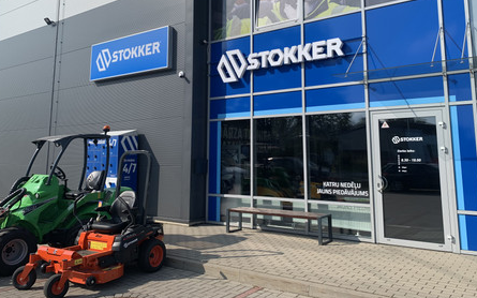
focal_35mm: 31
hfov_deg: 61.2
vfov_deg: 40.1
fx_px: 403
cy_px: 99
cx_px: 252
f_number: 1.8
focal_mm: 4.25
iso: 25
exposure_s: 1/2545
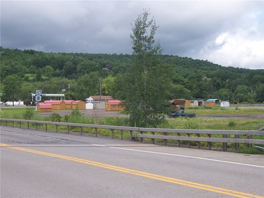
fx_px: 458
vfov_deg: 24.4
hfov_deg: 32.2
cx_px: 132
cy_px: 99
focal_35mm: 60
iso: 80
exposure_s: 1/500
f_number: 4.8
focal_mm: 10
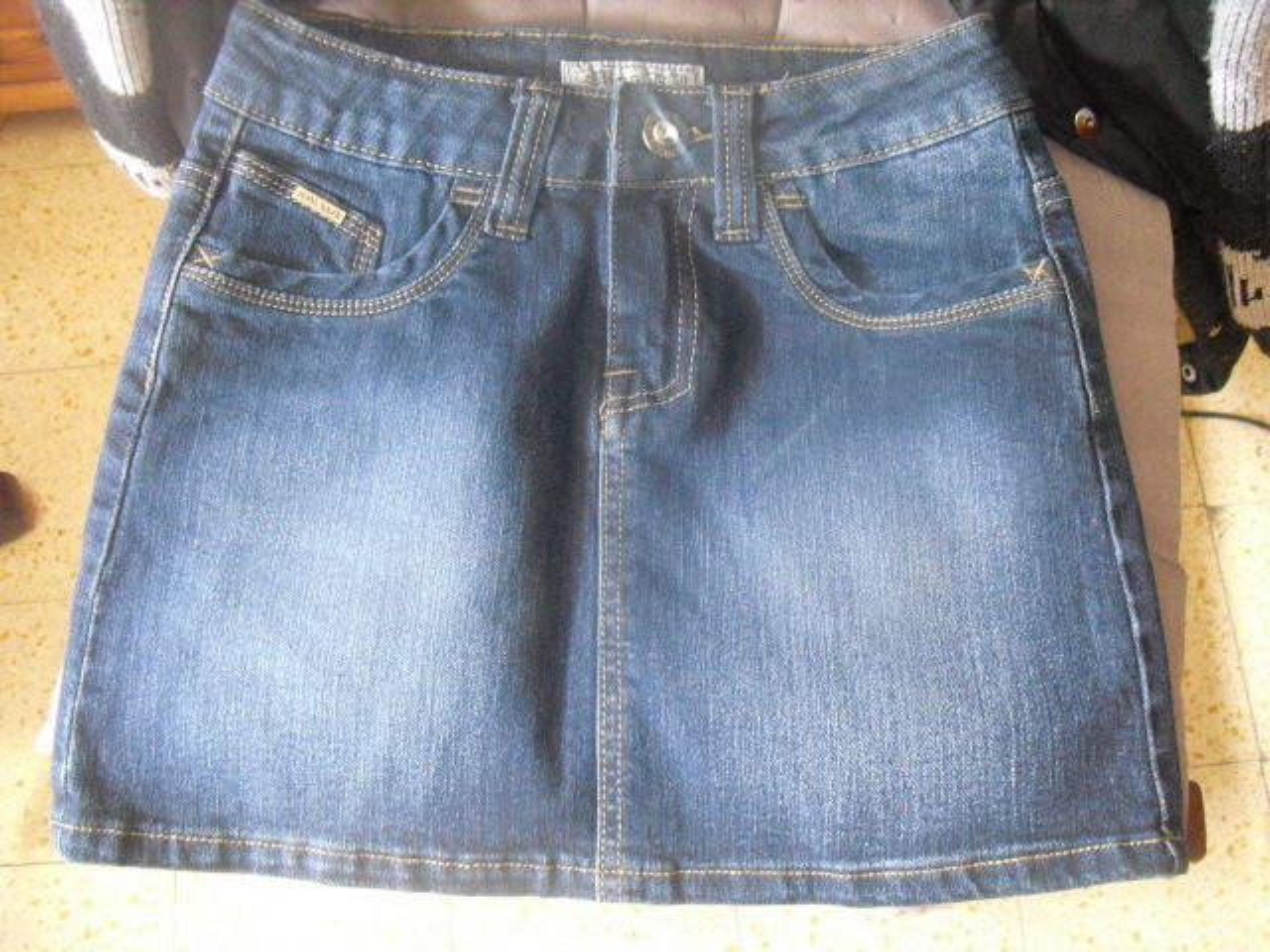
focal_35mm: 36
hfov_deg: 51.4
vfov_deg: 39.7
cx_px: 635
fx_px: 1321
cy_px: 476
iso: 800
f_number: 3.1
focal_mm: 6.3
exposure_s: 1/25
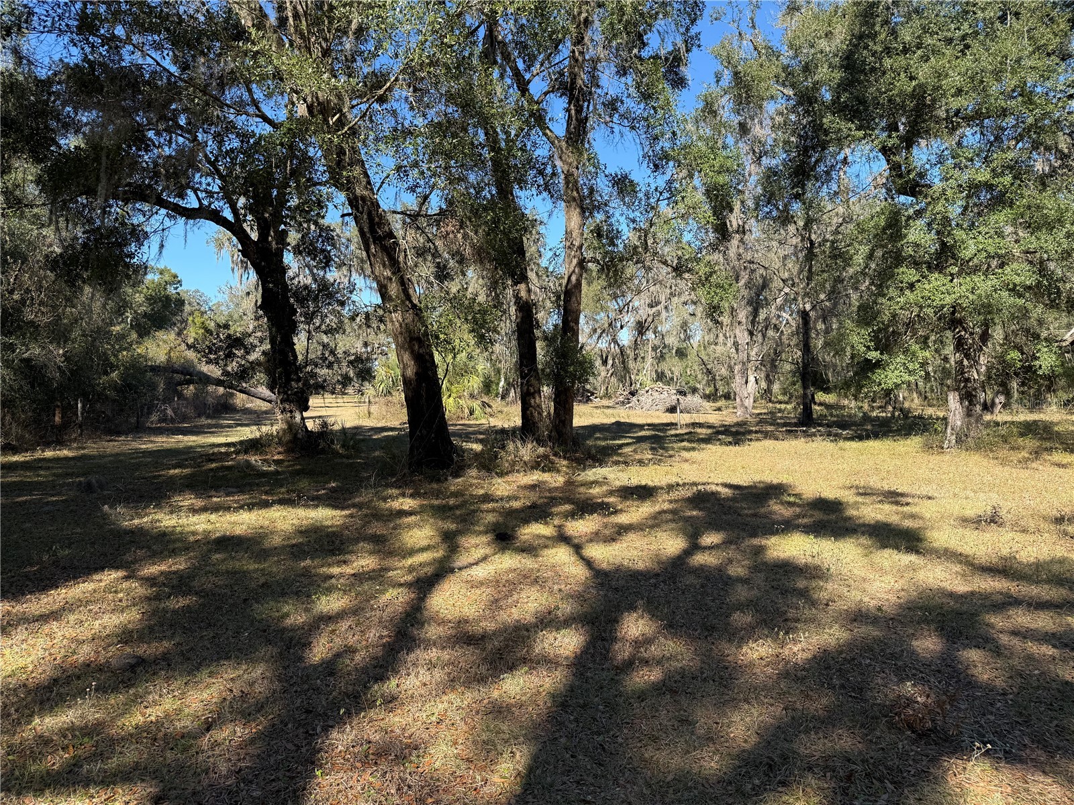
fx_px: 745
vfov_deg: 56.8
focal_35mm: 24
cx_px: 537
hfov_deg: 71.6
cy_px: 402
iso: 80
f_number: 1.78
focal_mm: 6.76
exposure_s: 1/1385
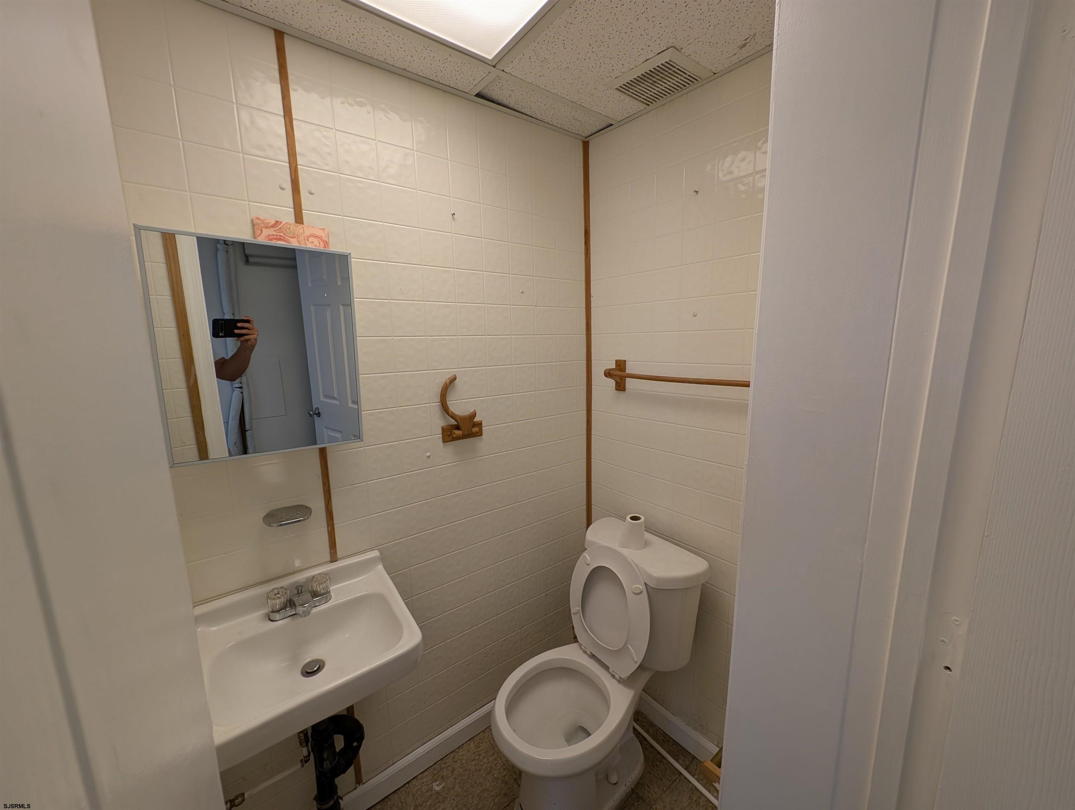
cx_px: 538
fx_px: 373
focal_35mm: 12
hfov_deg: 110.5
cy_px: 405
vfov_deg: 94.6
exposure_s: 1/261
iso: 38
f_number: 1.95
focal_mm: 2.23
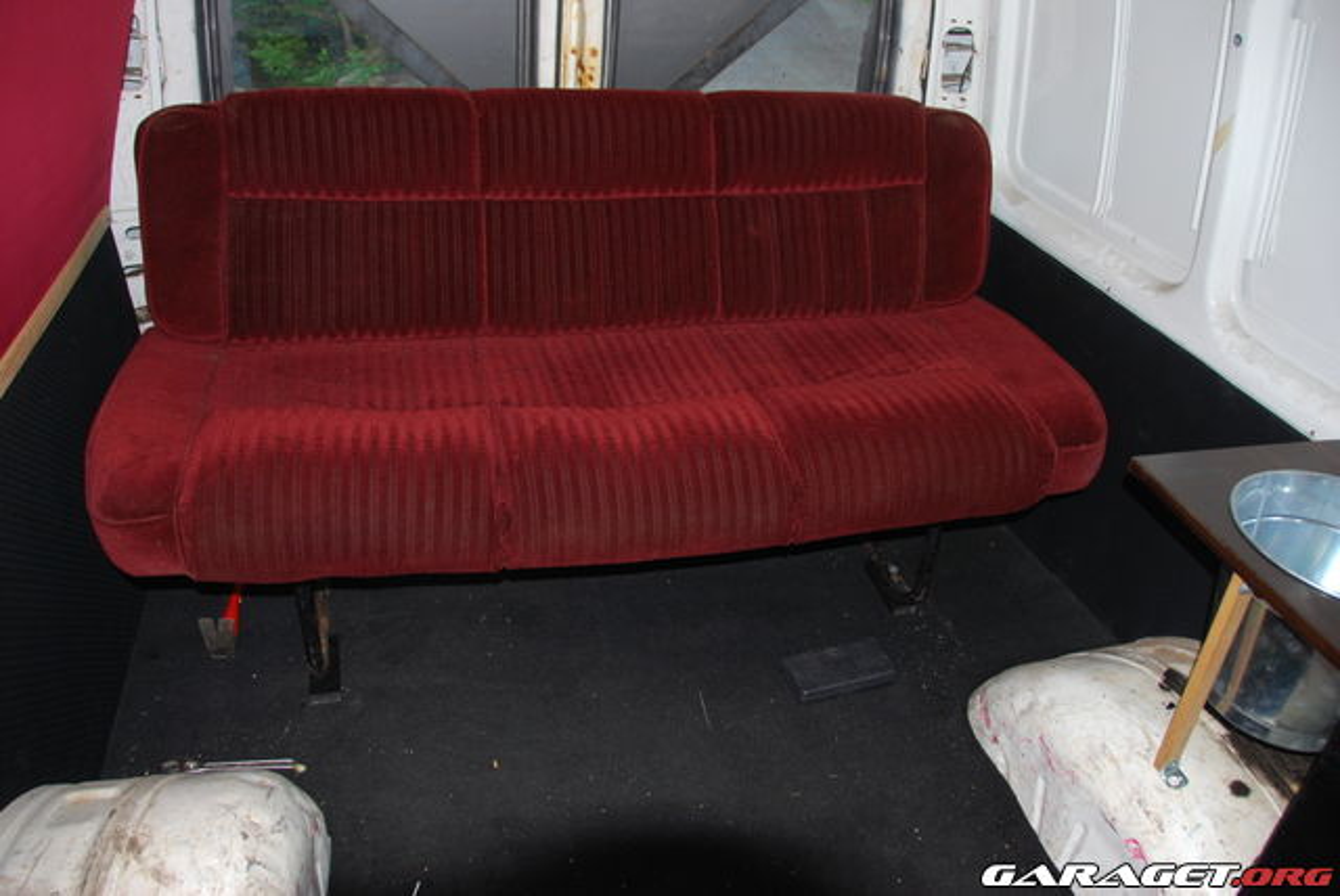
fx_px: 1006
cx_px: 670
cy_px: 448
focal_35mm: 27
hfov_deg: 67.3
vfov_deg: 48.0
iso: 200
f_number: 3.5
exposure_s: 1/60
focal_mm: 18
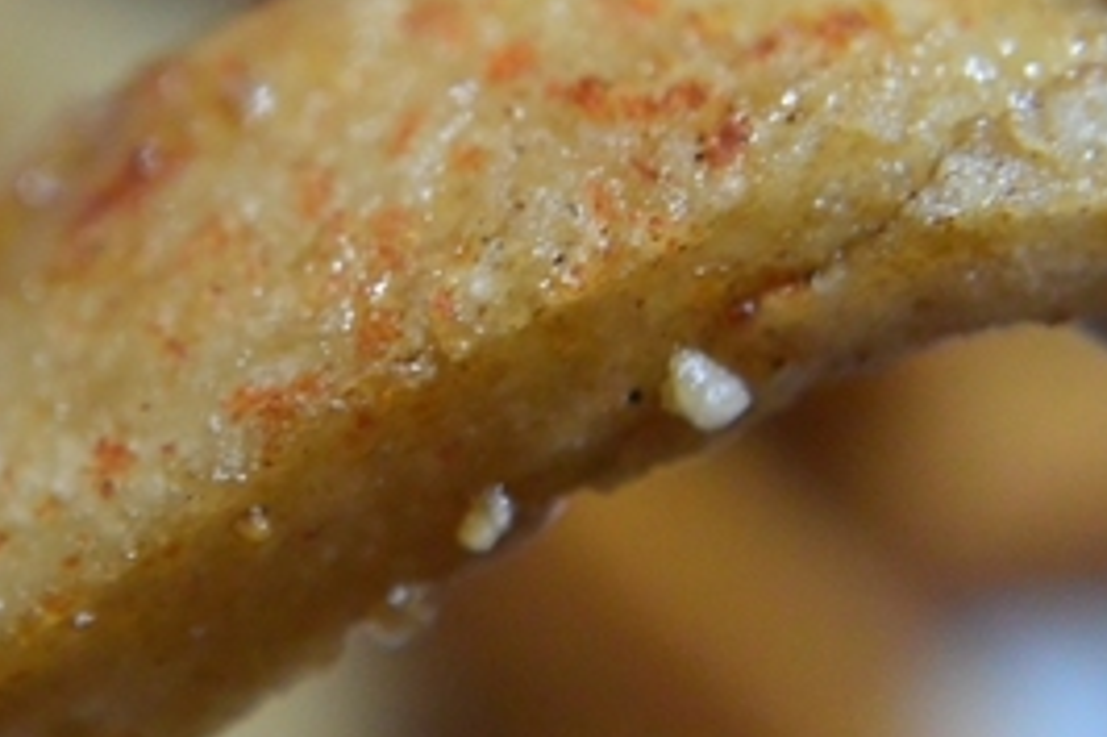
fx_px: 2827
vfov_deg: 14.8
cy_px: 364
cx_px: 179
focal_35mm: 92
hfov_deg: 21.8
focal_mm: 18.5
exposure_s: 1/40
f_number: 1.8
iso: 800
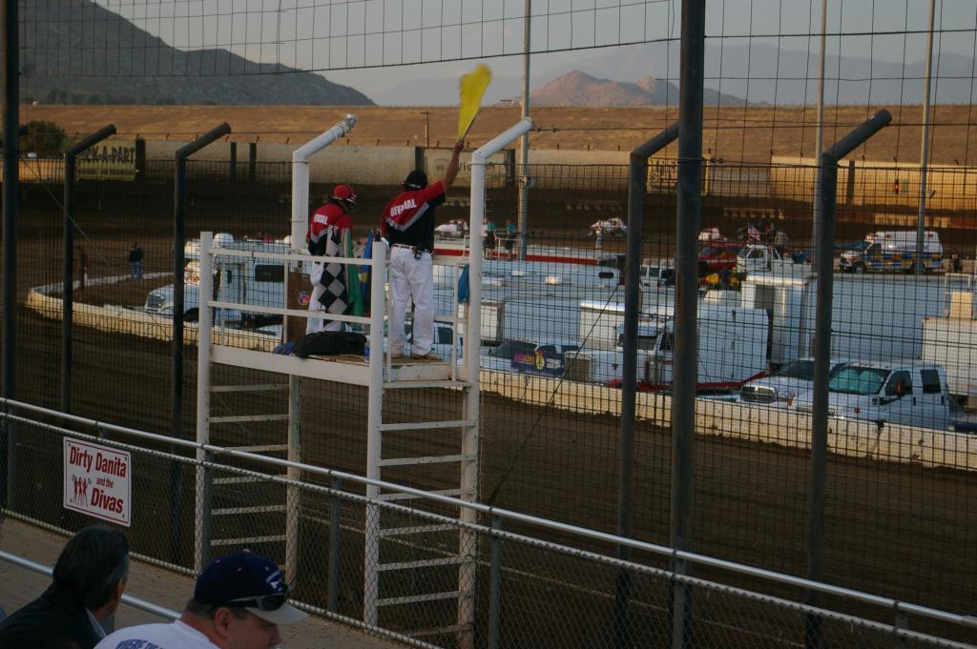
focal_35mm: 82
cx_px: 488
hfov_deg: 24.6
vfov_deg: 16.5
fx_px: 2237
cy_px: 324
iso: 400
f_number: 5.6
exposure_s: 1/100
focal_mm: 55
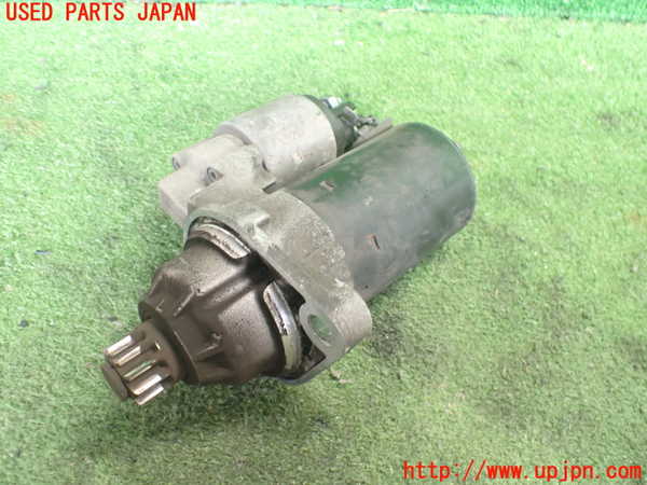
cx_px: 324
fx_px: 561
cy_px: 242
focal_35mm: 30
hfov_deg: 60.0
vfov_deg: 46.8
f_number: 2.3
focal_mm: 5.4
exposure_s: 1/30
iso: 1000
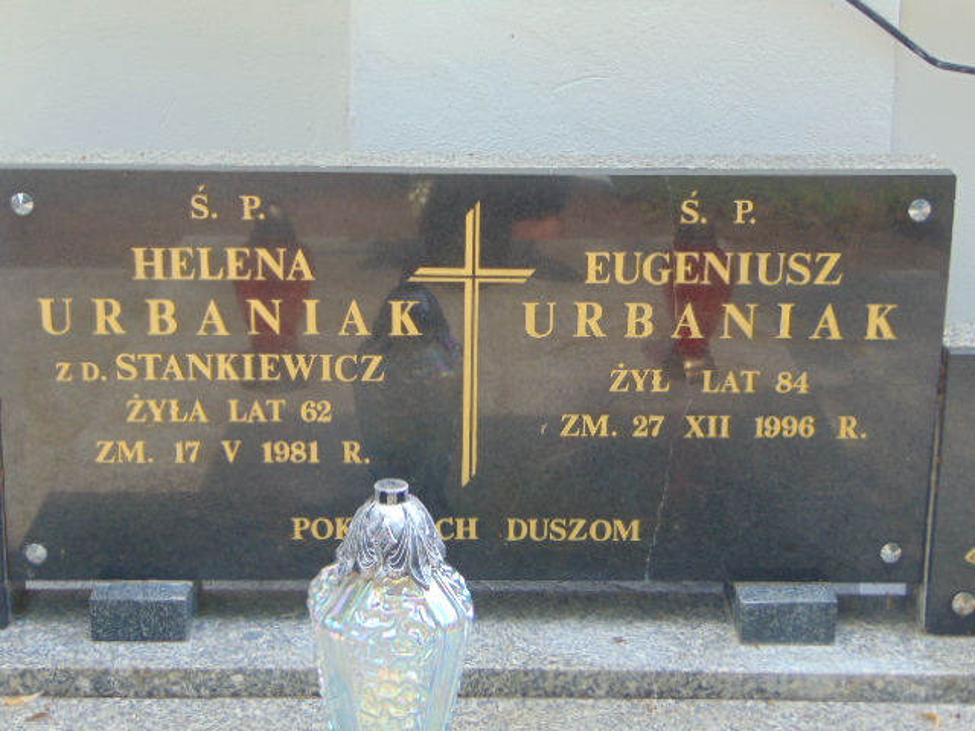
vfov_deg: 20.7
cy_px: 366
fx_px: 2000
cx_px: 488
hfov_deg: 27.4
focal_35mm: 71
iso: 80
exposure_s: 1/60
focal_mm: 12.8
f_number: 3.7
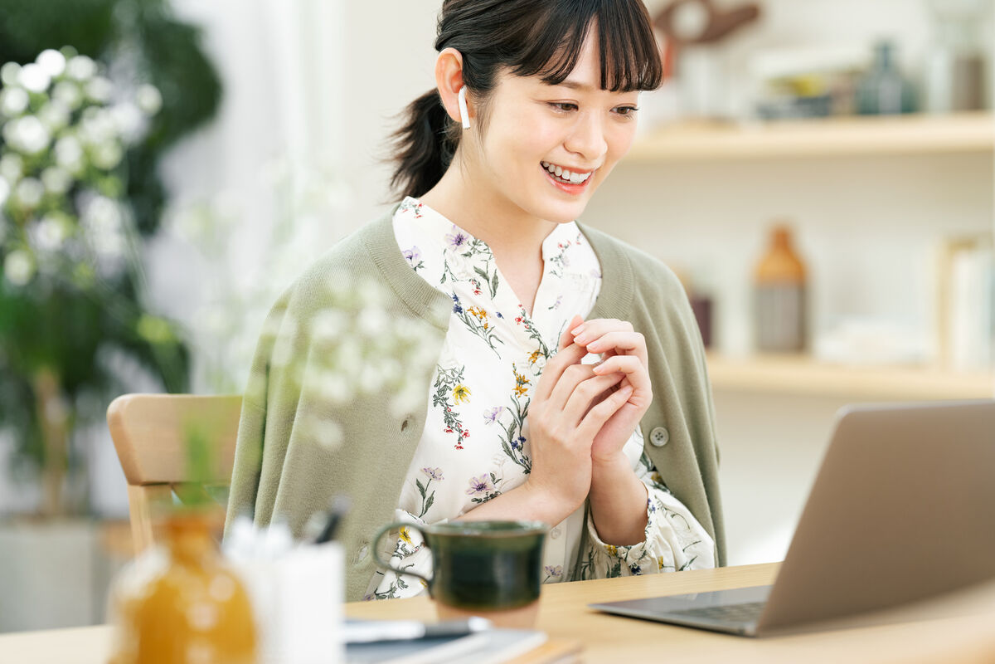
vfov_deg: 13.0
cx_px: 498
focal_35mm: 105
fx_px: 2902
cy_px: 332
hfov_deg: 19.5
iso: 160
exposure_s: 1/200
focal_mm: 105
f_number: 2.5
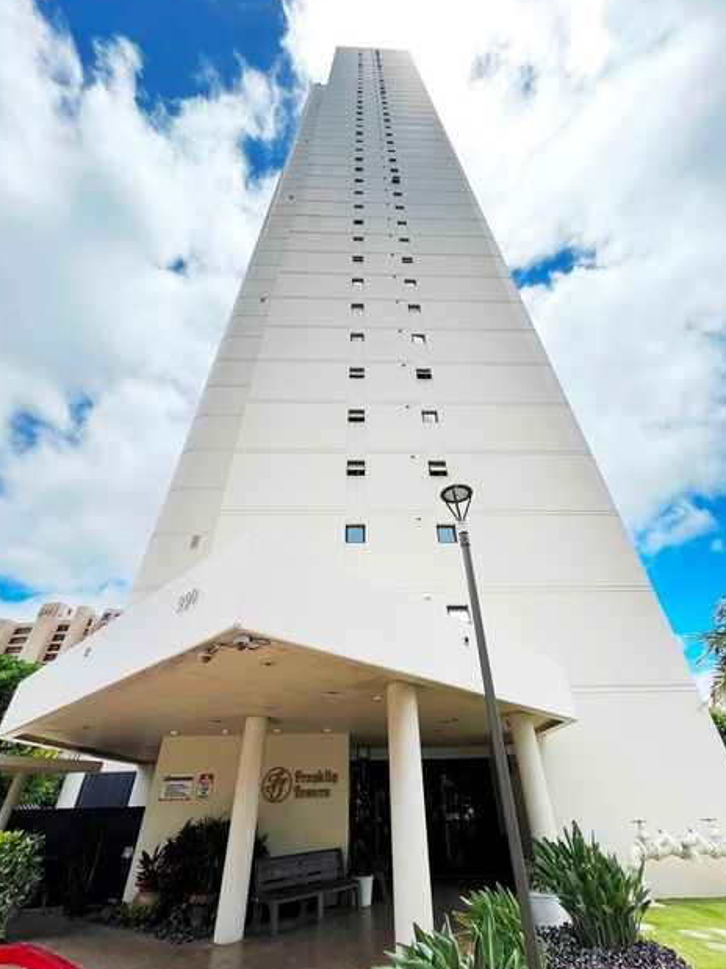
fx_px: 392
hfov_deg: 85.6
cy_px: 500
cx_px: 374
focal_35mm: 14
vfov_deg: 102.0
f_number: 1.8
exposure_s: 1/1876
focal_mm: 1.57
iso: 32
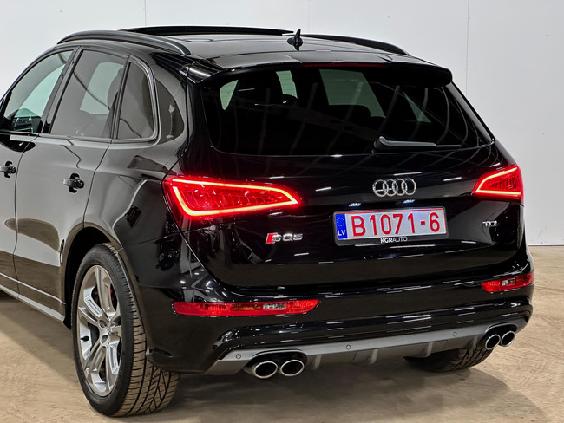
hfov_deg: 25.3
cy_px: 212
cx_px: 282
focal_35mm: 77
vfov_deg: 19.2
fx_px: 1255
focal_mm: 9
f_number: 2.8
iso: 800
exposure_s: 1/34
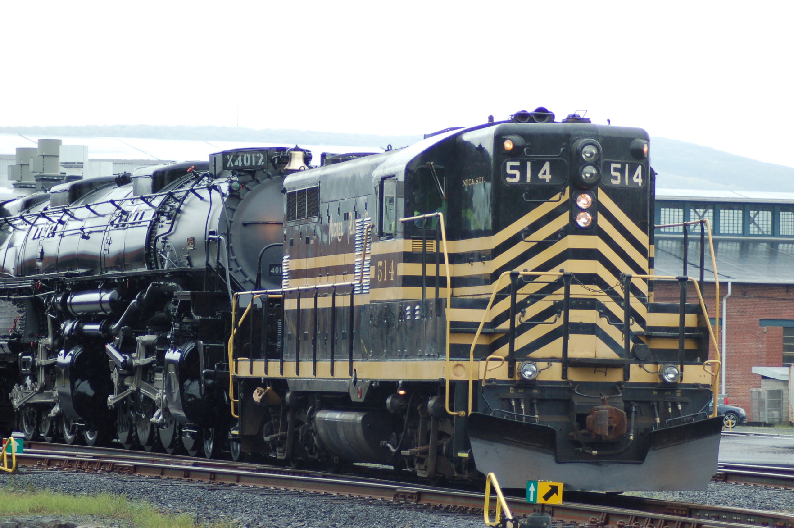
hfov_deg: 11.5
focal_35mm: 179
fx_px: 3935
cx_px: 402
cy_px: 276
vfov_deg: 7.7
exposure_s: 1/200
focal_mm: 105
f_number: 4.2
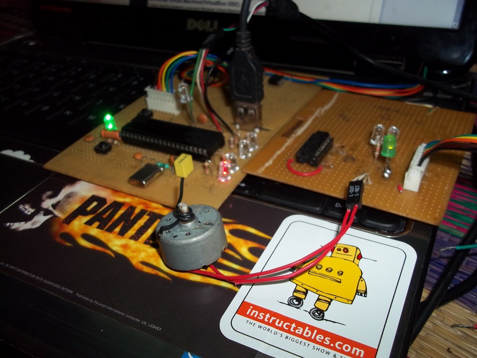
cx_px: 238
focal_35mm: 32
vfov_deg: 44.2
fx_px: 441
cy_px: 179
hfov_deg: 56.8
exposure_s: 1/30
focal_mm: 5.7
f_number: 2.9
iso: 80
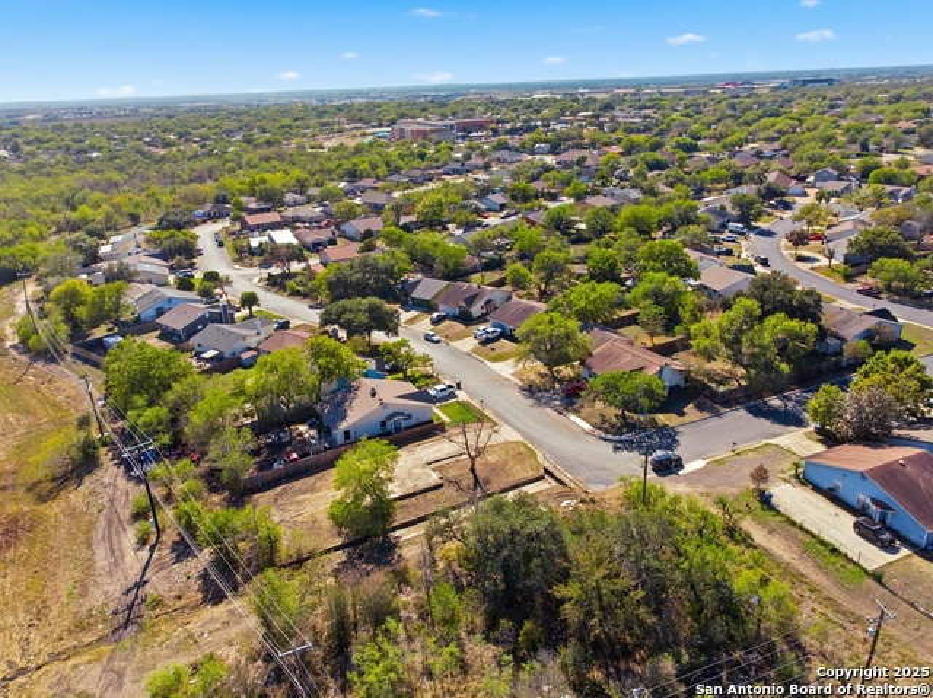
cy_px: 349
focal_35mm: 24
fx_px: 646
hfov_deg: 71.6
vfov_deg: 56.8
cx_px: 466
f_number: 2.8
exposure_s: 1/1571
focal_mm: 4.5
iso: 108
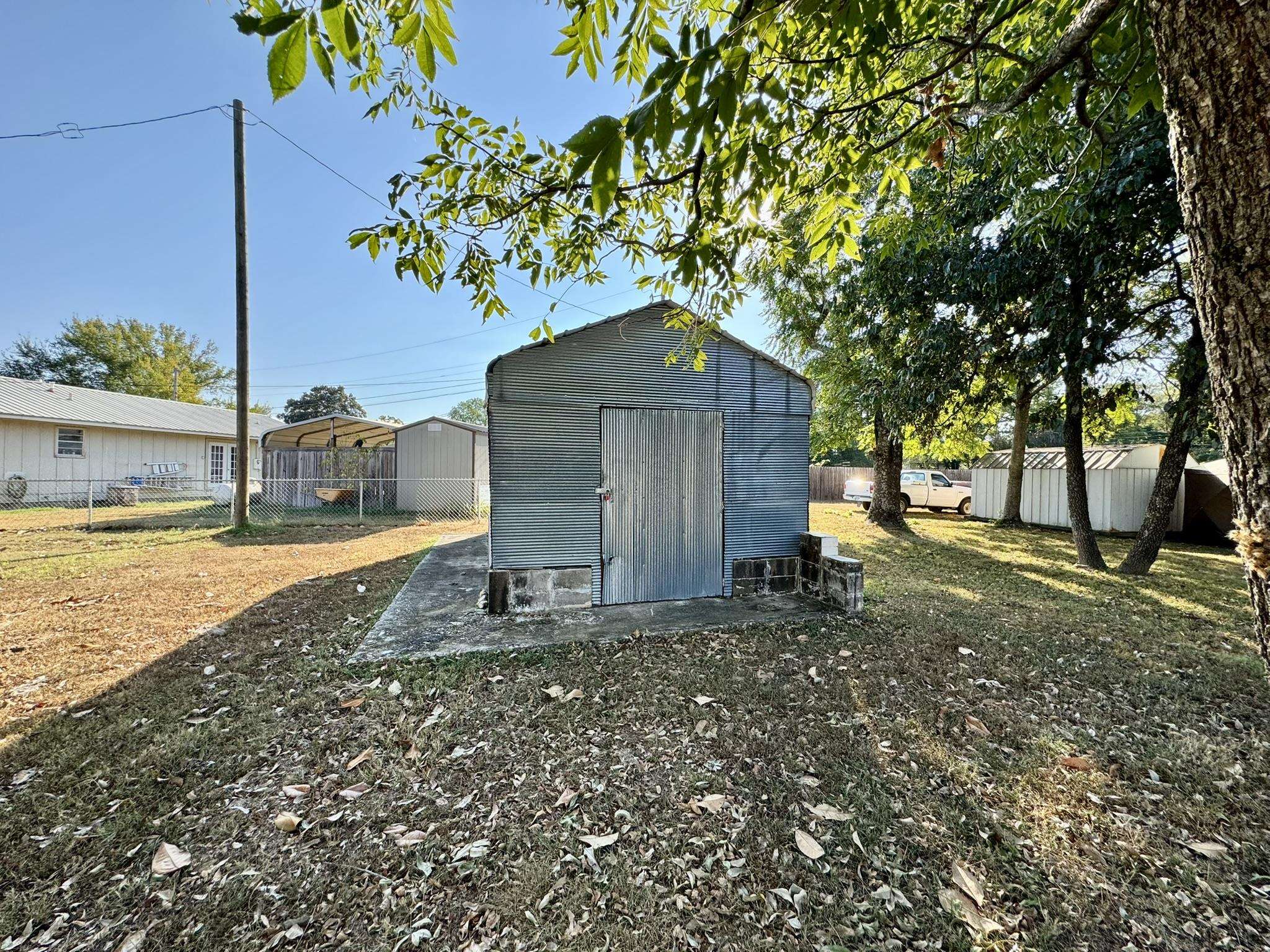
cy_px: 476
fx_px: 514
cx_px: 635
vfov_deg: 85.7
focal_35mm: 14
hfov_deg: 102.1
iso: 40
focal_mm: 2.22
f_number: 2.2
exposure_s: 1/548
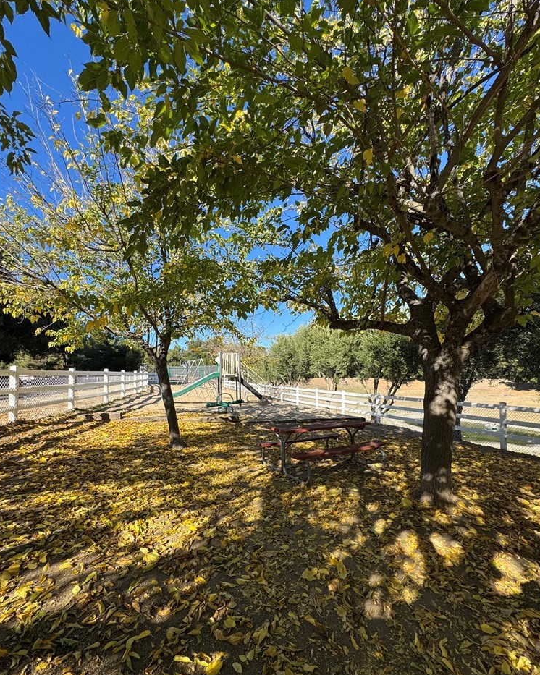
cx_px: 268
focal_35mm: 15
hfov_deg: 84.0
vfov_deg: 96.7
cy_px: 361
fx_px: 300
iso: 50
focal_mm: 2.22
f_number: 2.2
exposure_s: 1/993
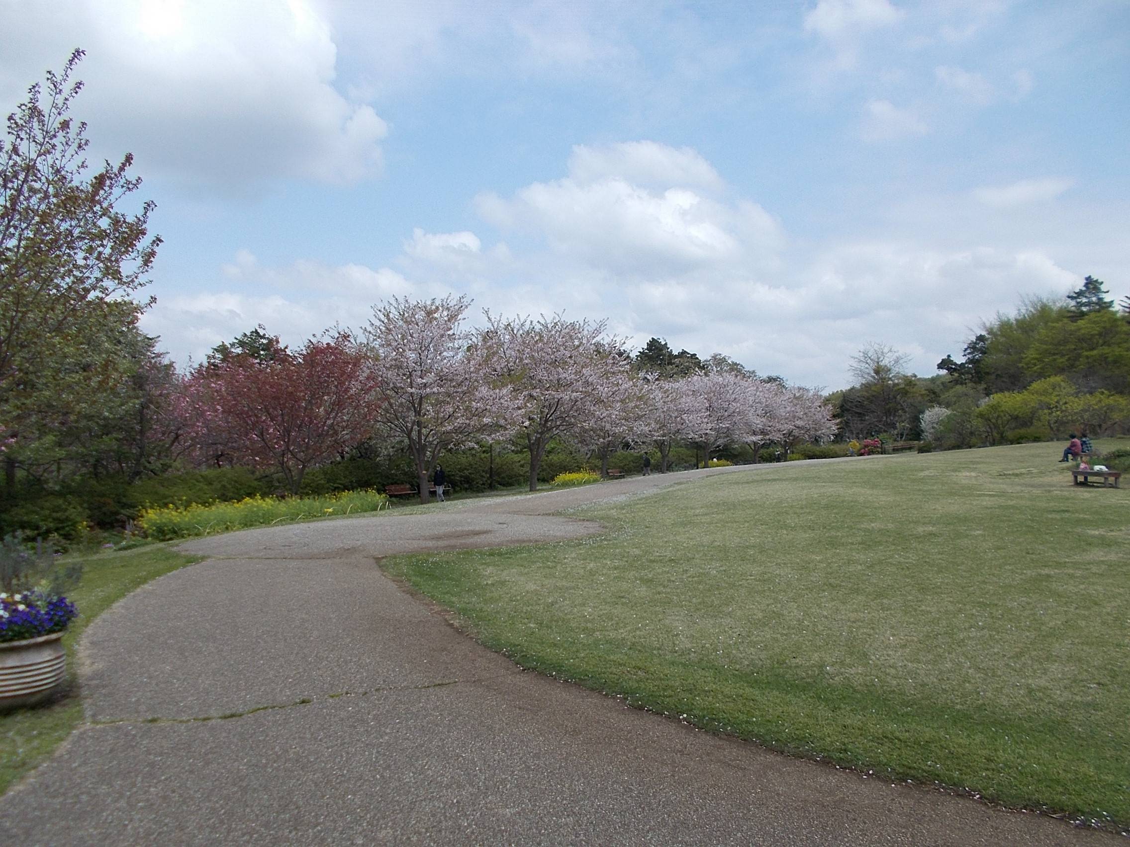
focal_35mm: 26
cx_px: 565
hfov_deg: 67.3
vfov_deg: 53.1
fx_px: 849
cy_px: 424
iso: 80
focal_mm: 4.6
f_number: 8
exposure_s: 1/200
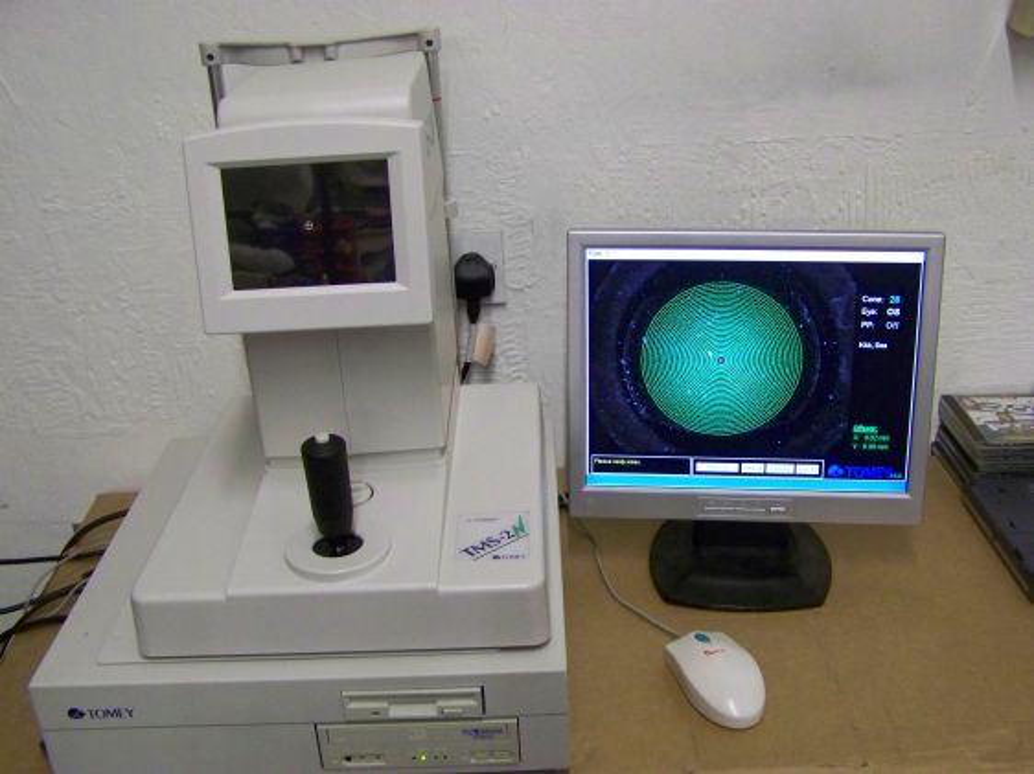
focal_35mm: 38
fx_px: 1135
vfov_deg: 37.7
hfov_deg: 49.0
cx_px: 517
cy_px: 387
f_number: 2.8
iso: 400
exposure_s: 1/30
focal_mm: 6.3
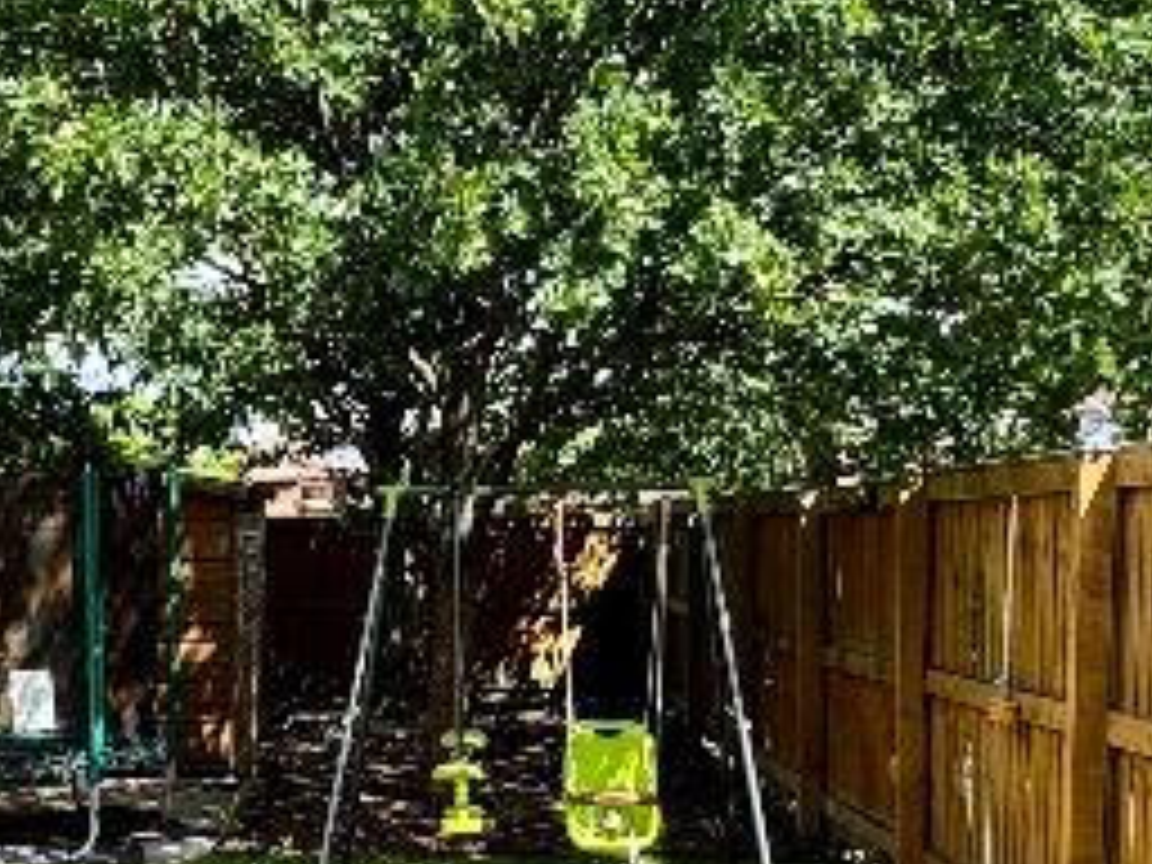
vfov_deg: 25.5
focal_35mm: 56
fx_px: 1864
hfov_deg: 33.0
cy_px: 734
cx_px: 166
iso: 40
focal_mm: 2.22
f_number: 2.2
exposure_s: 1/779
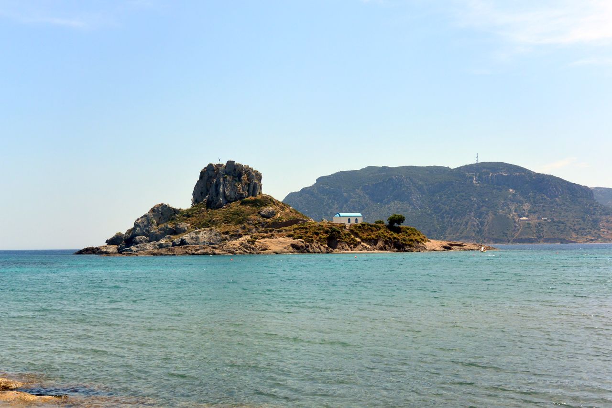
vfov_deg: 29.9
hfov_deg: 43.6
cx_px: 306
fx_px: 765
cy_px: 204
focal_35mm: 45
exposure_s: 1/1250
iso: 160
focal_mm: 16.9
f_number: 5
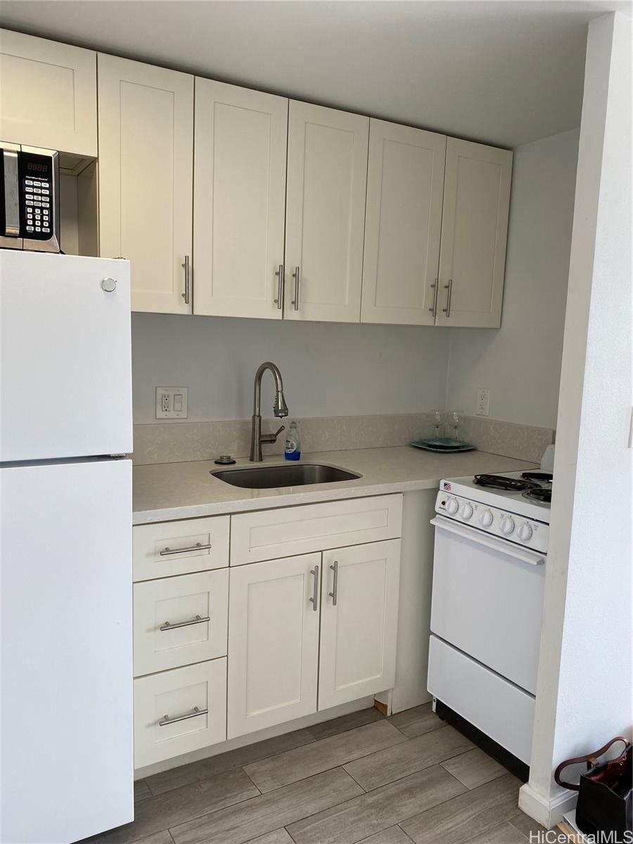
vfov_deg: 67.3
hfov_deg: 53.1
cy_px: 422
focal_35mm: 26
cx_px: 316
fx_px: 634
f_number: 1.8
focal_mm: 4.25
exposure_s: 1/122
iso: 40
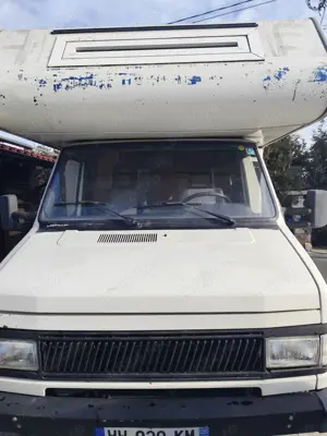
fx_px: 290
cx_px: 164
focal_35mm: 23
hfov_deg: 58.9
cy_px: 218
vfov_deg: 73.9
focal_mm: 6.14
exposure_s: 1/649
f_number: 1.65
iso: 50
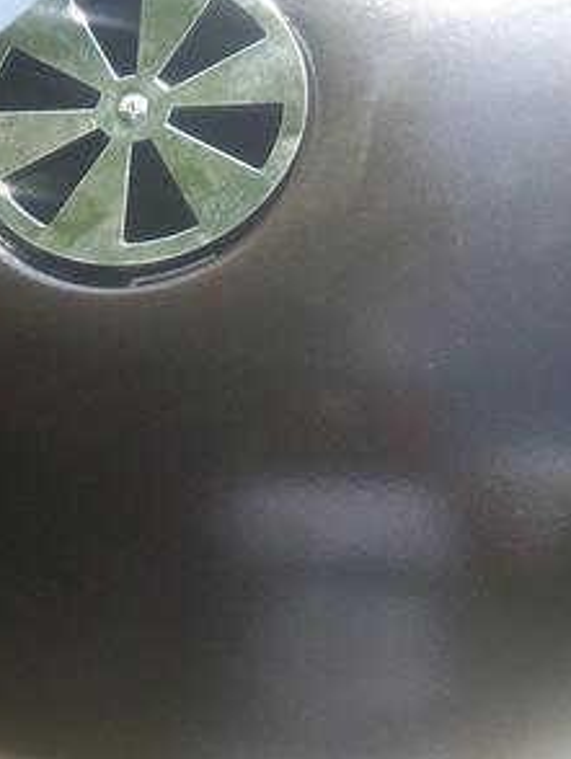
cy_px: 186
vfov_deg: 17.8
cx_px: 103
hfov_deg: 13.4
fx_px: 2416
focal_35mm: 110
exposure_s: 1/384
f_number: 2.7
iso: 80
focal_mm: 6
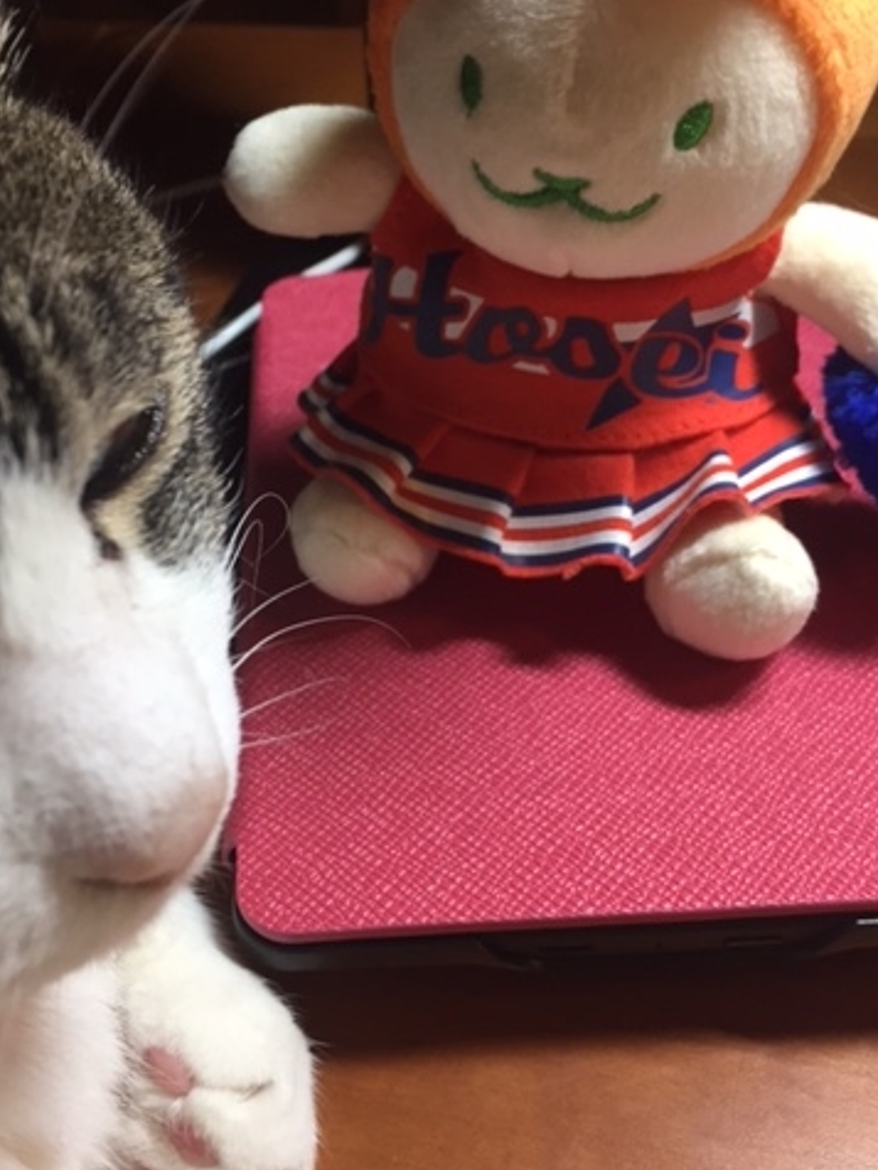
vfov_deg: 47.9
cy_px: 575
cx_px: 330
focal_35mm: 39
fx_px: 1319
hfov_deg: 36.6
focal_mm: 4.15
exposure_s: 1/30
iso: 40
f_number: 2.2
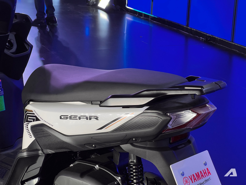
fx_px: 547
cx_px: 123
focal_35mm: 77
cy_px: 92
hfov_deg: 25.3
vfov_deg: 19.1
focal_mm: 9
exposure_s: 1/99
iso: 125
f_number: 2.8
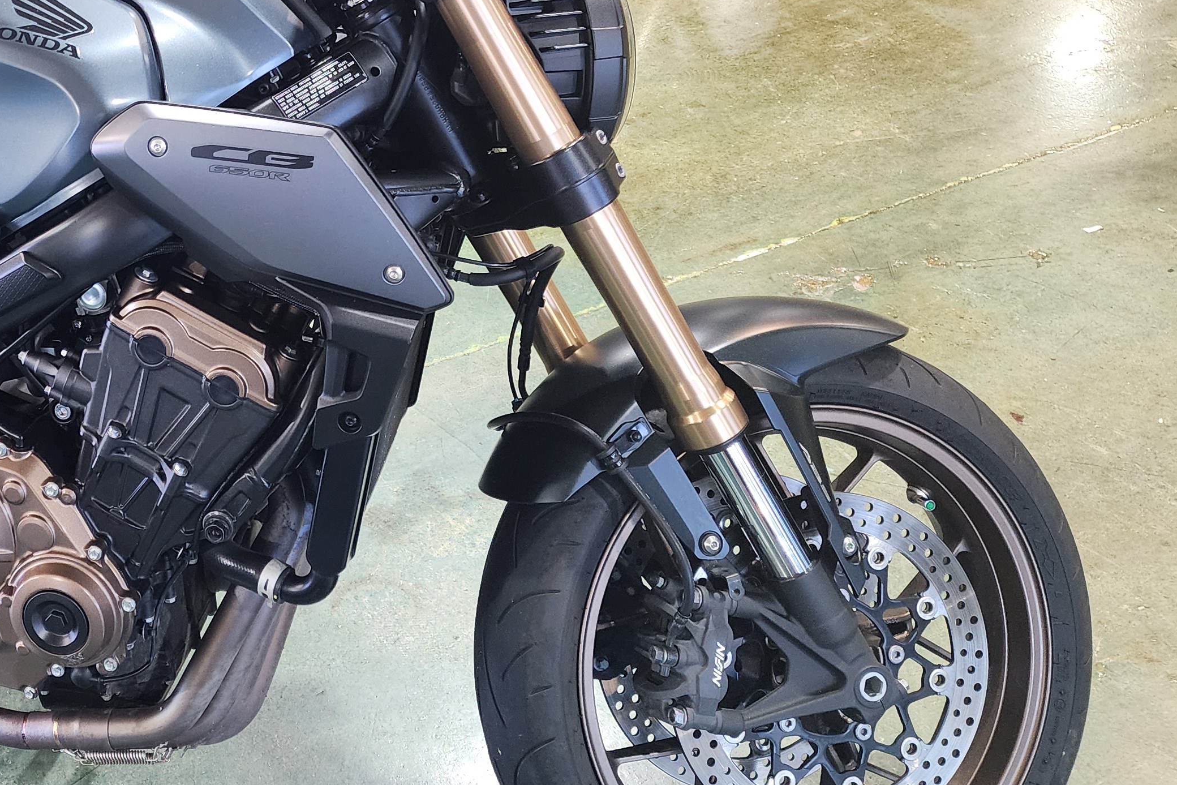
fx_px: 1504
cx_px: 157
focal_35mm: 46
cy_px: 217
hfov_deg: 40.1
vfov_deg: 28.9
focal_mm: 6.4
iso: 320
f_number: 1.8
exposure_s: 1/120
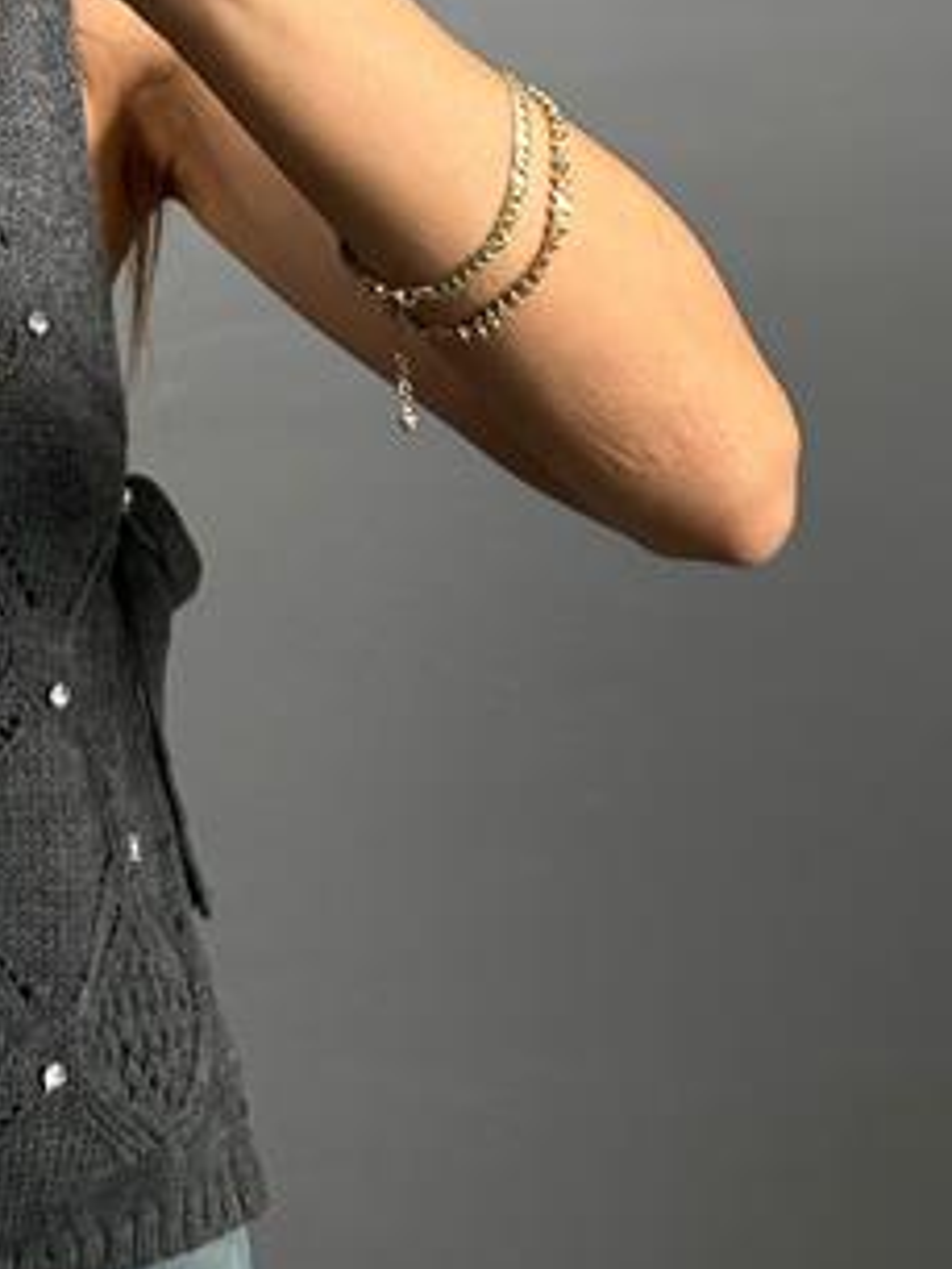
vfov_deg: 24.8
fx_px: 2712
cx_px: -110
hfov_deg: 19.1
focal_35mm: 74
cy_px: -58
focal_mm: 6.86
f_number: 1.78
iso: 125
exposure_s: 1/121
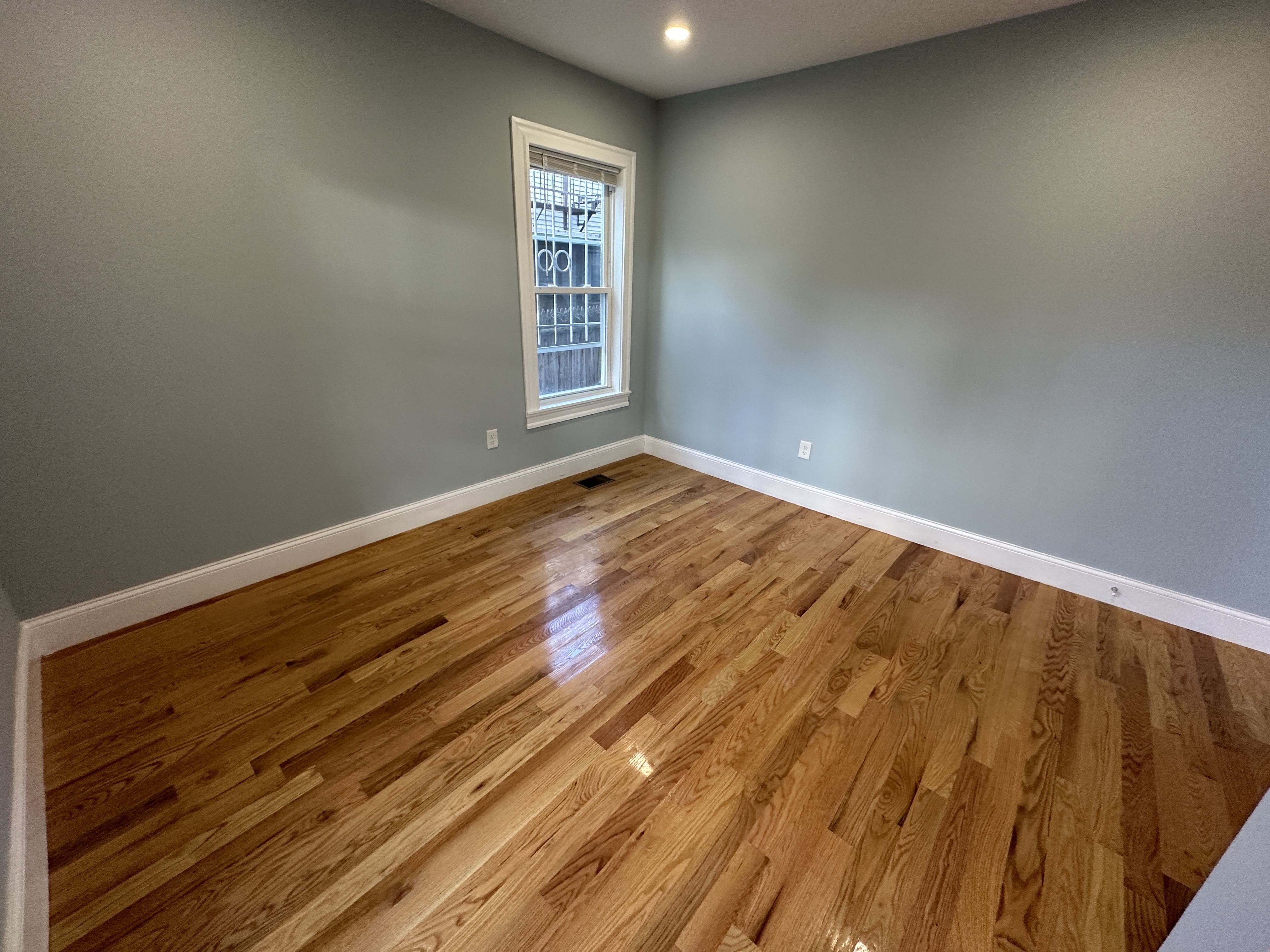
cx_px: 635
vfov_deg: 85.7
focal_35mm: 14
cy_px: 476
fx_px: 514
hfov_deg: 102.1
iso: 250
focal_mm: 2.22
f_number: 2.2
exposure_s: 1/60
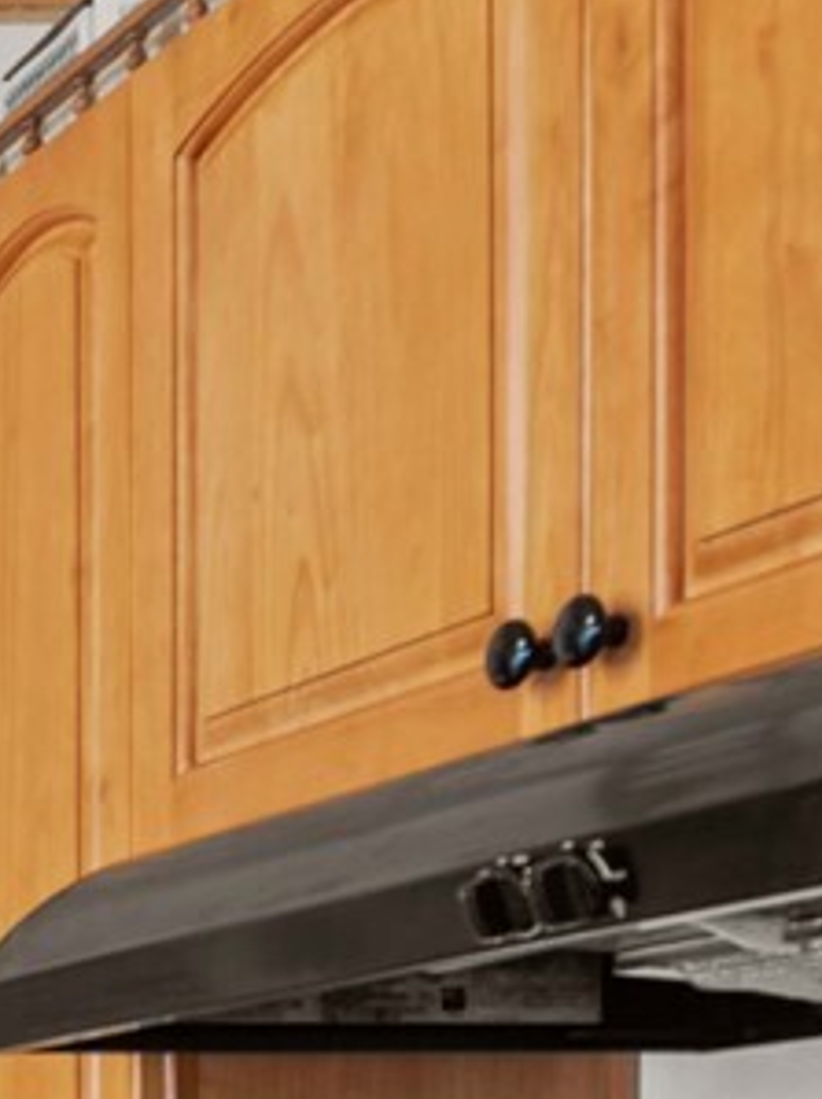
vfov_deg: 19.7
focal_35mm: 93
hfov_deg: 11.3
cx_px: -1484
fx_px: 2949
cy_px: 1355
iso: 200
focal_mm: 17
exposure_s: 1/2
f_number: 7.1
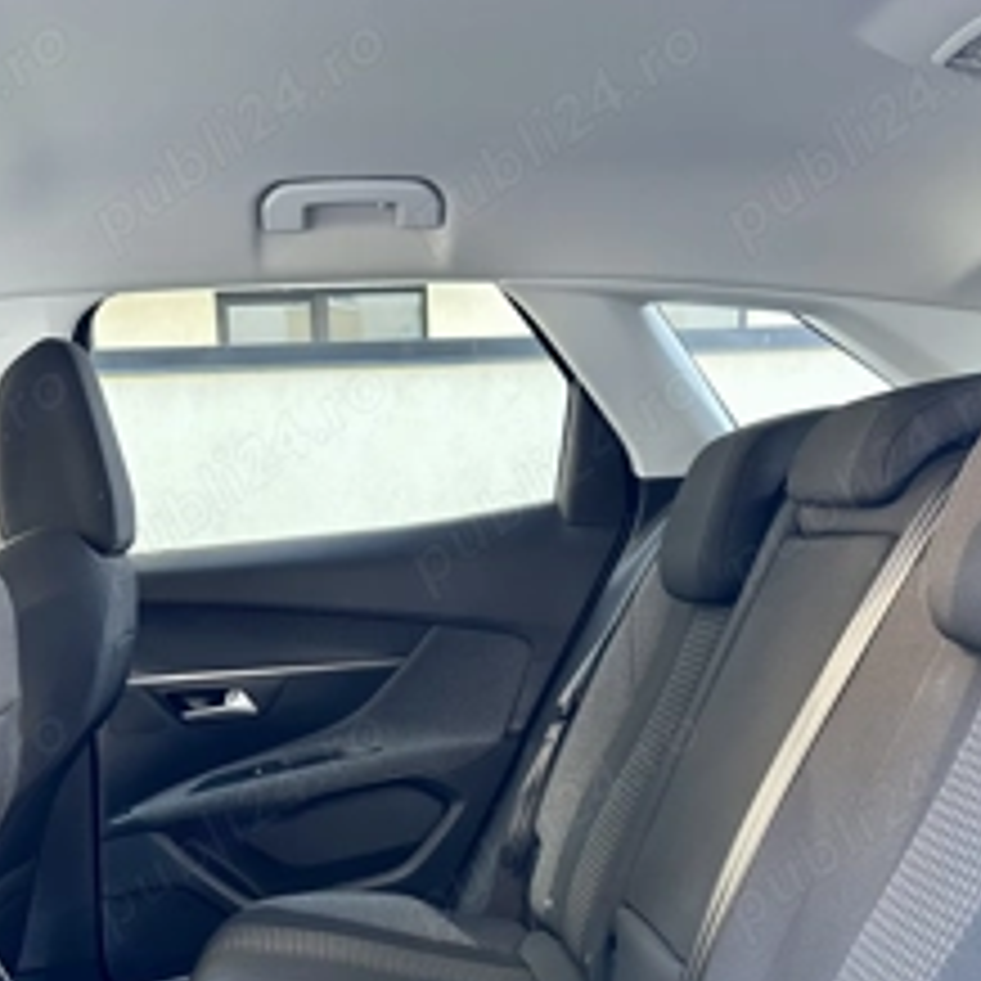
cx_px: 396
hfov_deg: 42.6
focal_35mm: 39
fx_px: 1250
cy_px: 896
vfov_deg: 39.5
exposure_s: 1/60
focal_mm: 6.86
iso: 400
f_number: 1.78
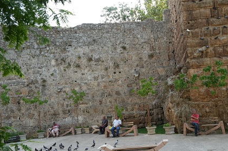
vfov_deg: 38.5
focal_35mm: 34
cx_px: 149
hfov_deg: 54.8
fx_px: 215
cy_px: 96
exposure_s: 1/1250
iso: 2000
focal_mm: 24
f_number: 5.6
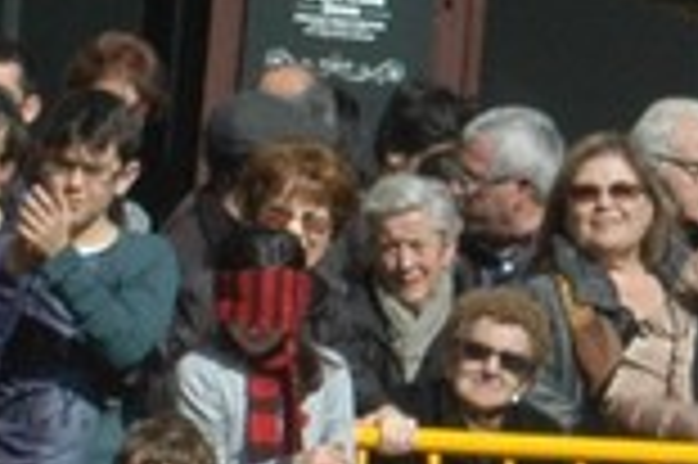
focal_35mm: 930
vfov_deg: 1.5
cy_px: -90
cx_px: 1509
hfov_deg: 2.2
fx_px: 18012
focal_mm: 80
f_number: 10
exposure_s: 1/400
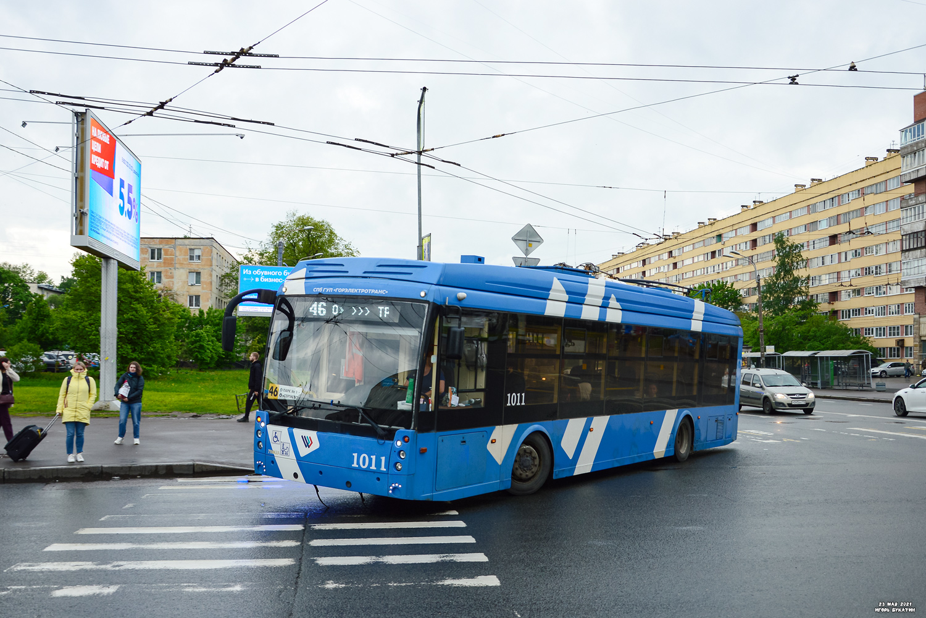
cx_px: 463
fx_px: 926
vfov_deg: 36.9
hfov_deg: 53.1
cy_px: 309
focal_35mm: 36
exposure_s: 1/250
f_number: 5.6
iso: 200
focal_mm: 24
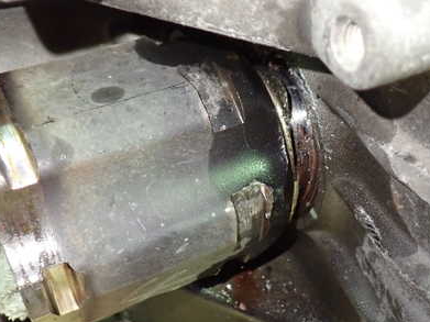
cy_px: 212
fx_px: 571
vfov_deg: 31.3
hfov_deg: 41.2
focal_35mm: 46
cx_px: 230
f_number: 2.3
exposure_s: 1/30
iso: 800
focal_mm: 5.4
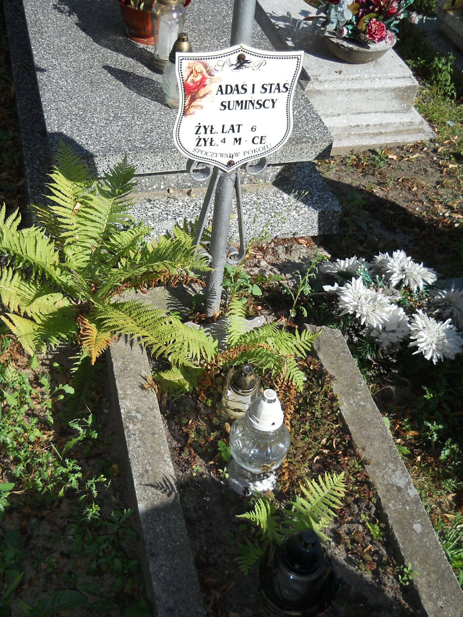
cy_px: 308
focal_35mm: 41
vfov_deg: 45.8
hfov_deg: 35.1
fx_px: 731
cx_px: 232
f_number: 5.5
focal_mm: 6.72
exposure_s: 1/320
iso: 80
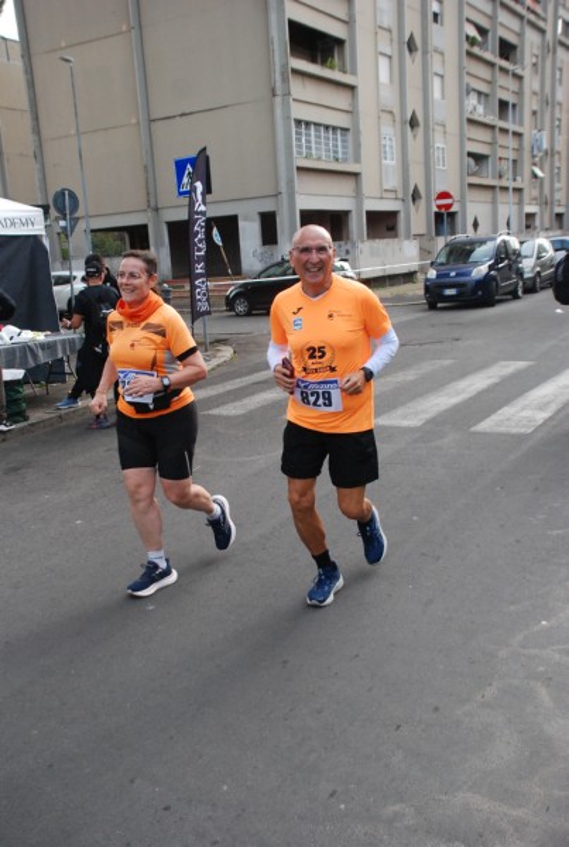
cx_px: 284
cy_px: 424
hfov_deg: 37.1
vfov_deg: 53.0
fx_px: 849
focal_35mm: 36
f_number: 4.5
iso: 1000
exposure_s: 1/1000
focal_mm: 24
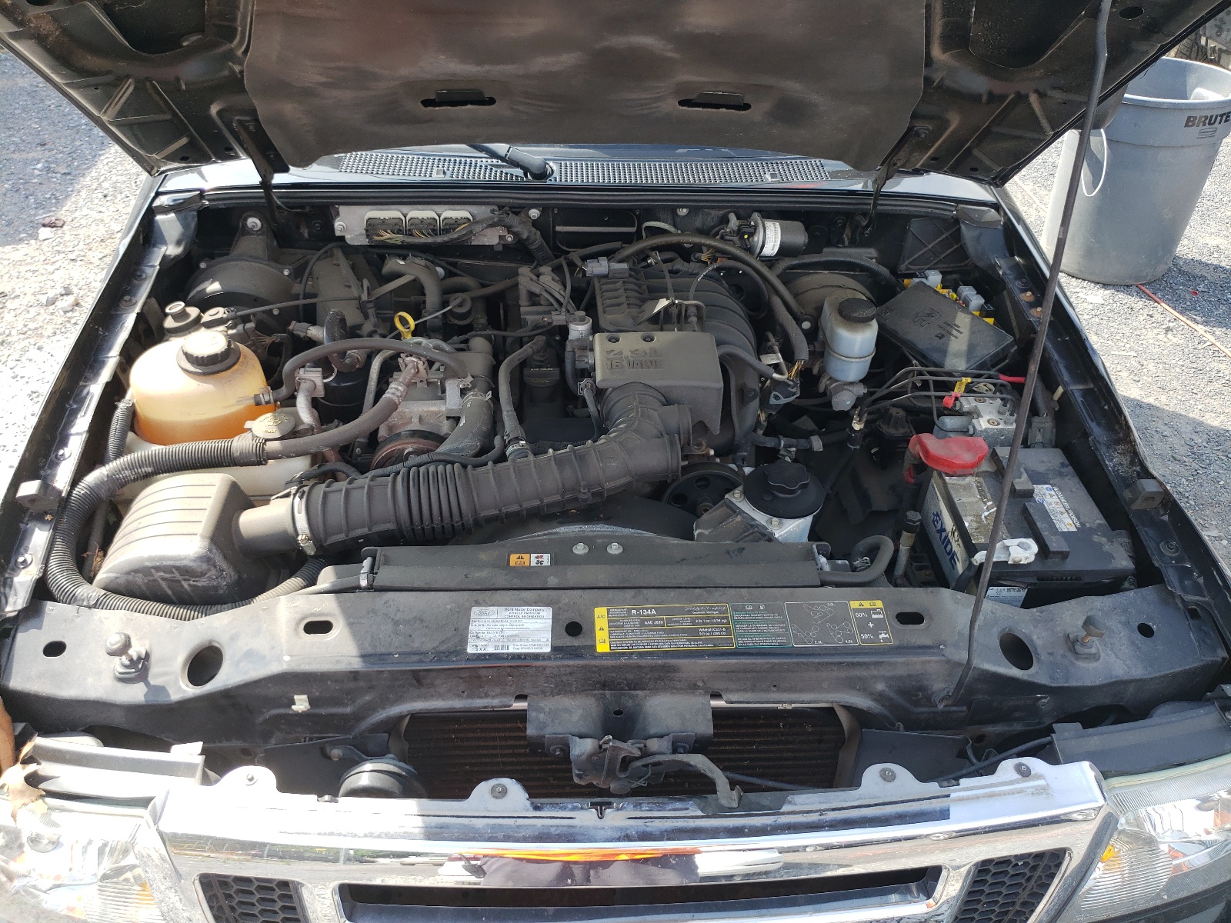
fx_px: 925
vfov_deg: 53.1
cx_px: 616
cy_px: 462
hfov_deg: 67.3
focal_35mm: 26
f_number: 1.5
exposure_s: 1/500
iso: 50
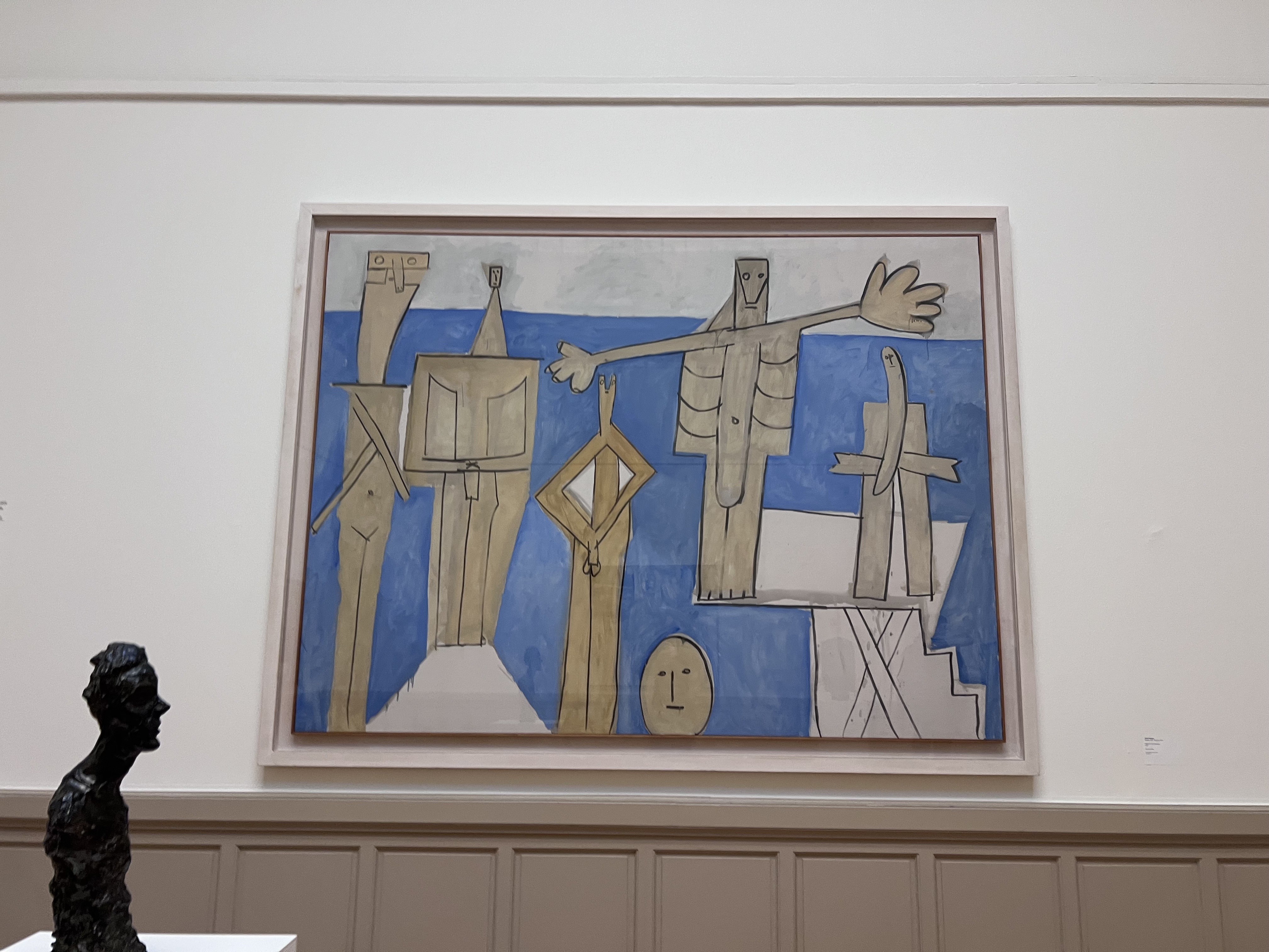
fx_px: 953
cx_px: 634
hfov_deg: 67.3
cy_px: 476
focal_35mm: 26
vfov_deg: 53.1
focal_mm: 5.7
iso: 125
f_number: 1.5
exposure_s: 1/50
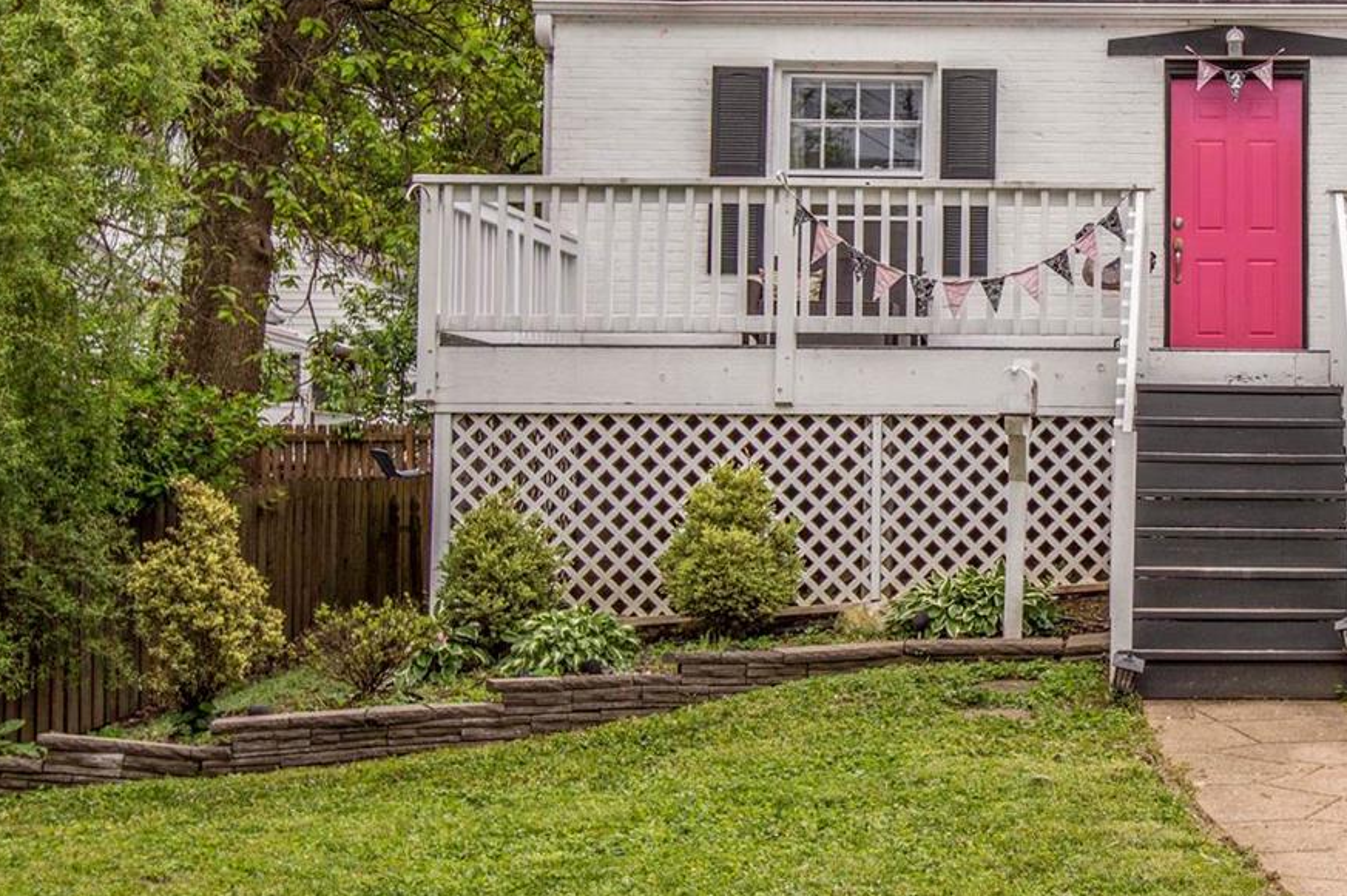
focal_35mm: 66
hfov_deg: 29.3
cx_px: 1202
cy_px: 293
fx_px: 2468
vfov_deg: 20.5
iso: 180
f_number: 8
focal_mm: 24
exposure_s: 1/500
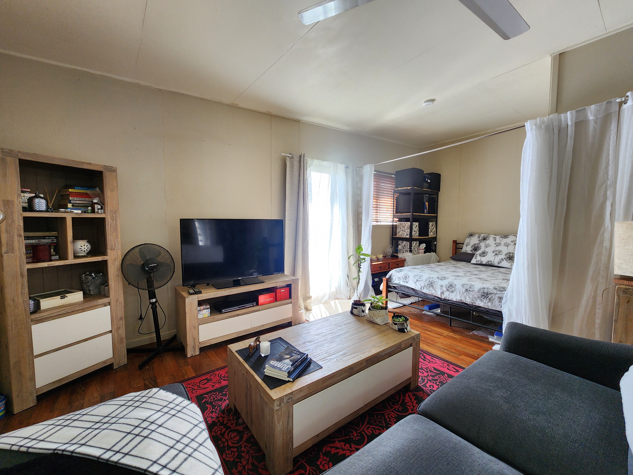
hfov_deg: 106.2
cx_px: 316
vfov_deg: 89.9
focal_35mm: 13
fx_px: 238
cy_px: 238
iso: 100
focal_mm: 2.2
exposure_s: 1/50
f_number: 2.2
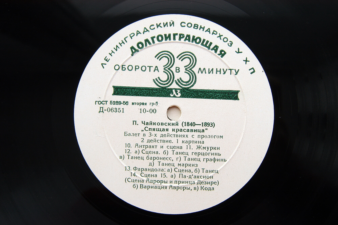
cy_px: 112
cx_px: 169
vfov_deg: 25.7
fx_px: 492
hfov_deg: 37.9
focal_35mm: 52
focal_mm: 35
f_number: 7.1
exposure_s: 1/200
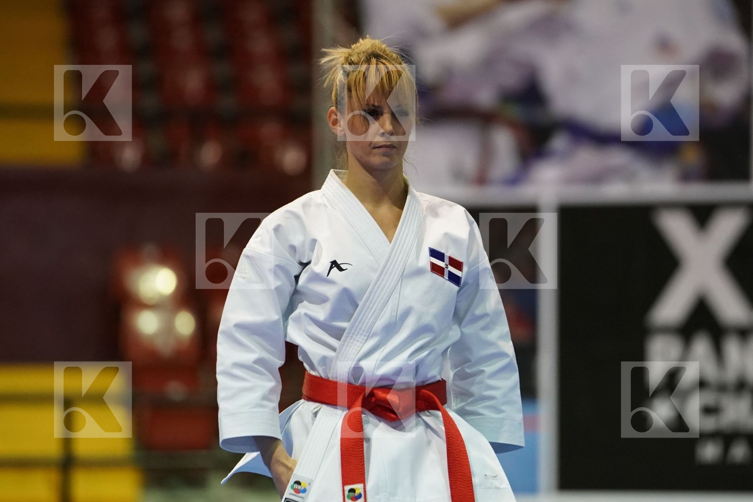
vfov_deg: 4.6
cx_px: 376
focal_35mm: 300
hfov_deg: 6.9
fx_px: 6275
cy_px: 251
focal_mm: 200
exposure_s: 1/320
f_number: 2.8
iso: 3200
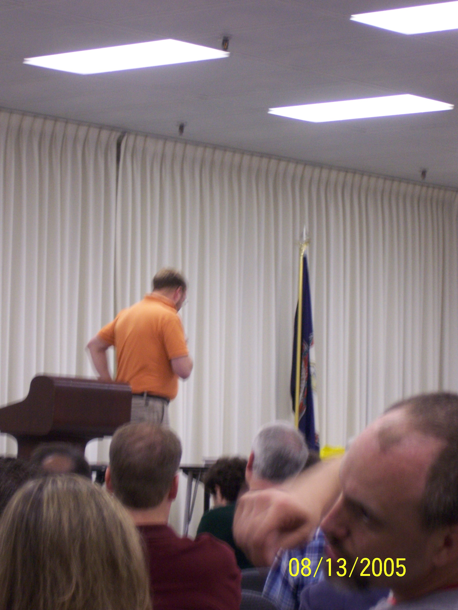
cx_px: 229
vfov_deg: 14.9
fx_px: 2329
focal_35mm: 132
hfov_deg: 11.2
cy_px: 305
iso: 140
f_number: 4.8
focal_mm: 22
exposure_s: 1/8
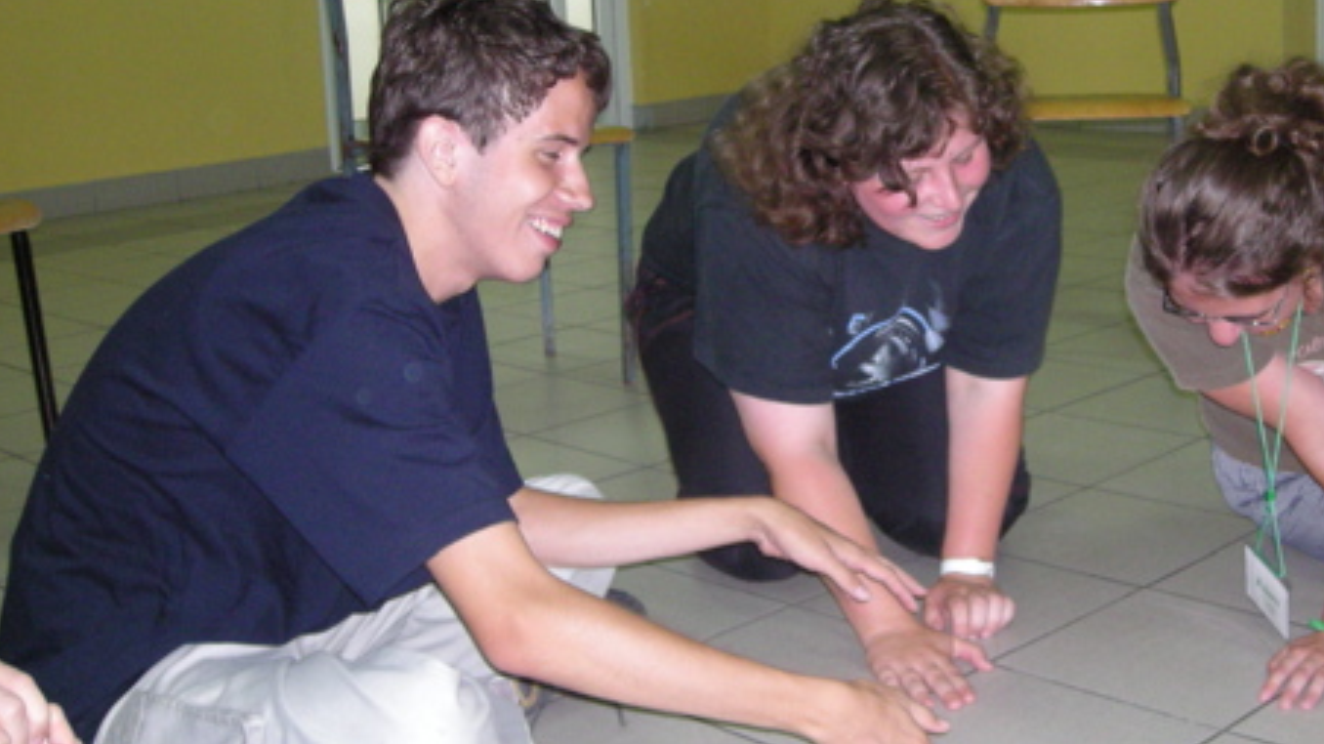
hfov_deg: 38.1
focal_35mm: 54
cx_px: 876
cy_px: 287
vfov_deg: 22.2
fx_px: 1895
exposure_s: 1/30
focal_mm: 5.7
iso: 222
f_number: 2.8
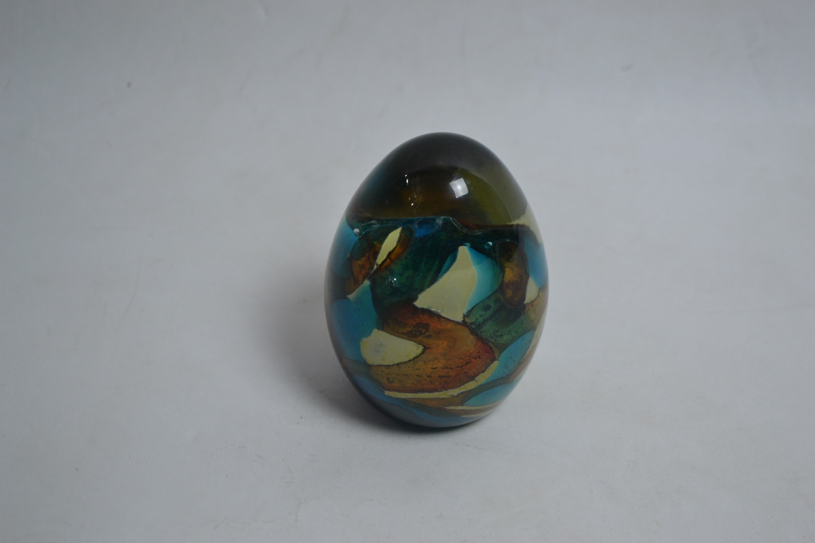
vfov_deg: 22.6
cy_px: 272
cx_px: 408
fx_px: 1358
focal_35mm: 60
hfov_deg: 33.4
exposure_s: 1/30
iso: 400
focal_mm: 40
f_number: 5.3
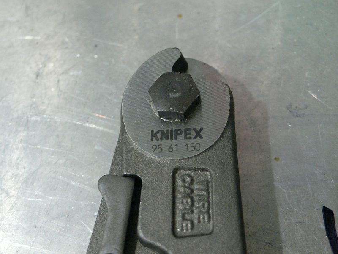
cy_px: 127
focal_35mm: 34
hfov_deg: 54.0
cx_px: 169
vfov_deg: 41.8
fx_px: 332
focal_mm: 6.3
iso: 200
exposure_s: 1/13
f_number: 2.8
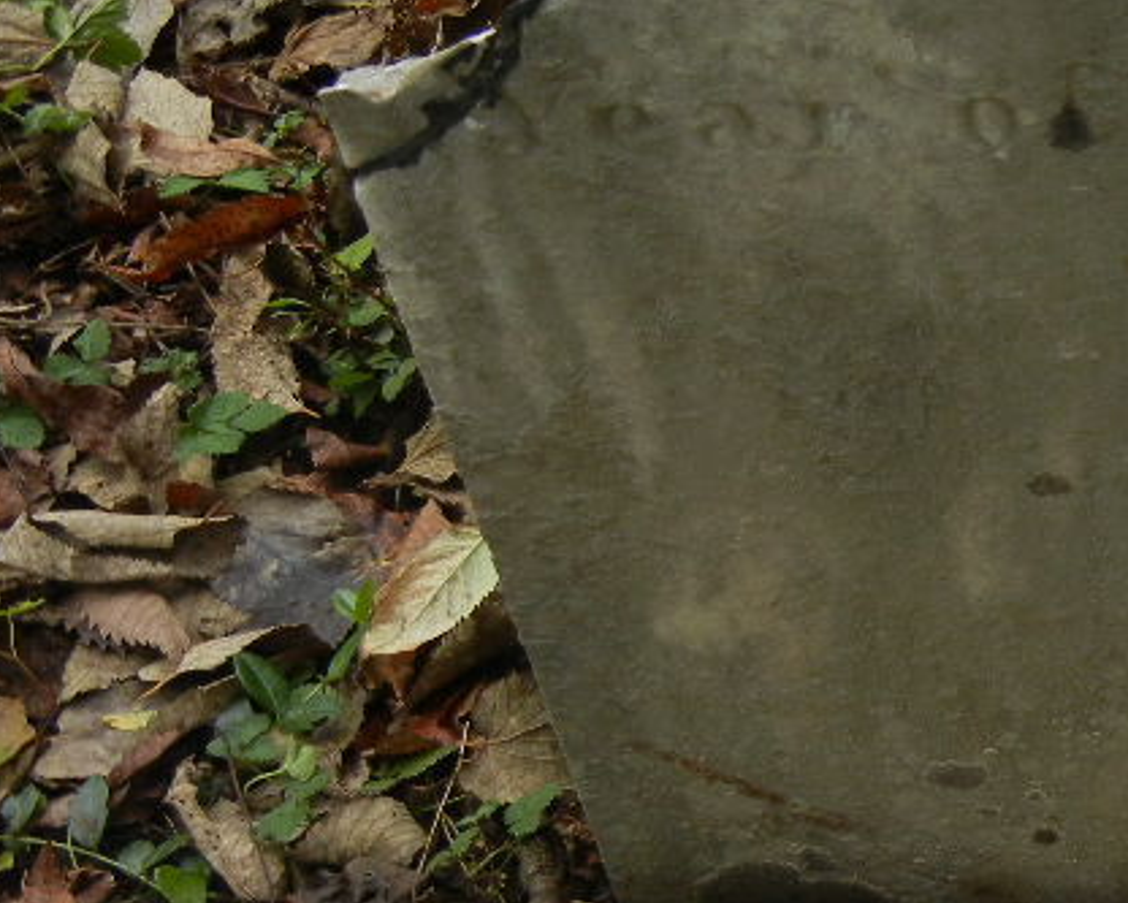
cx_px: 1196
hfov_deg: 24.8
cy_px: 710
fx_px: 2404
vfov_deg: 21.0
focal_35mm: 72
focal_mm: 5.4
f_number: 3.5
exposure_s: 1/303
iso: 160
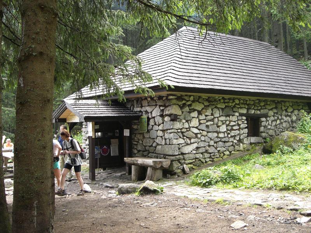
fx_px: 341
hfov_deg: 49.0
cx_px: 156
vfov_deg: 37.7
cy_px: 116
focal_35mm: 38
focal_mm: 6.3
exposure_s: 1/100
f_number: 3.1
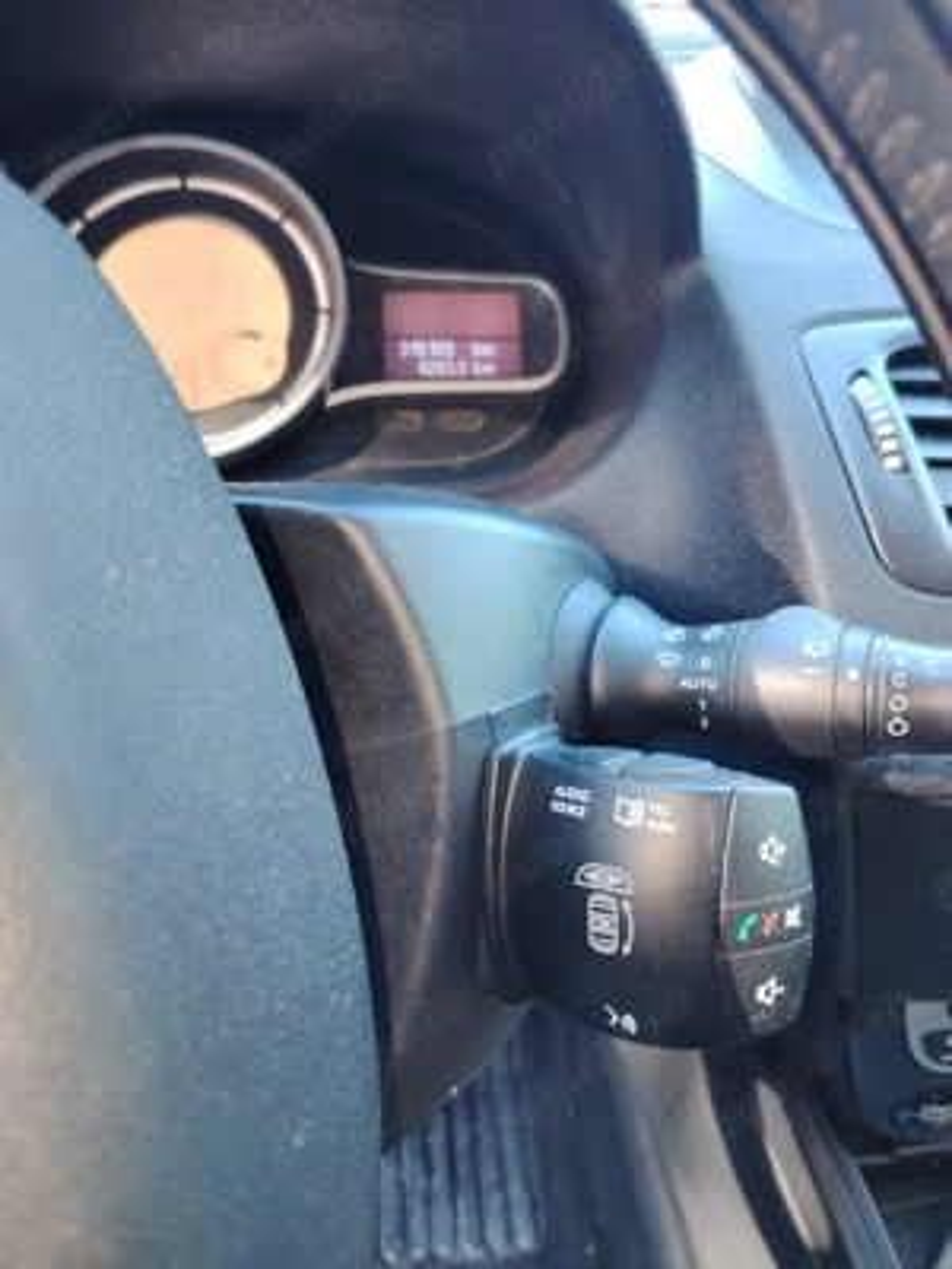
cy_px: 634
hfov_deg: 56.8
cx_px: 476
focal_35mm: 24
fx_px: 880
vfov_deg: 71.6
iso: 653
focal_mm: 5.25
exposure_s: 1/33.3
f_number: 1.75
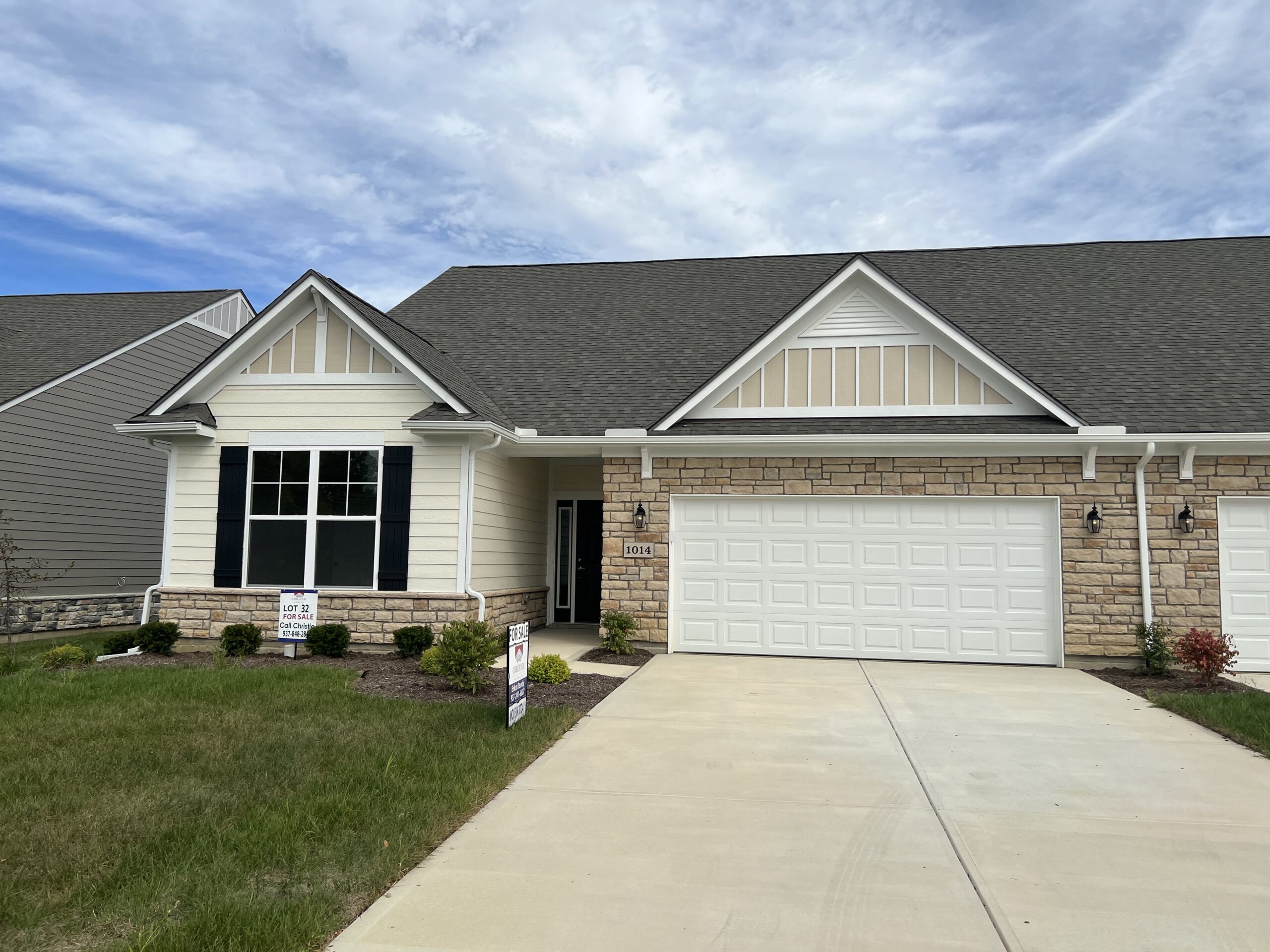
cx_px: 635
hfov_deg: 67.3
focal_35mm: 26
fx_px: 954
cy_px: 476
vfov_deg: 53.1
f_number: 1.5
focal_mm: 5.7
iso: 50
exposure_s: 1/5882
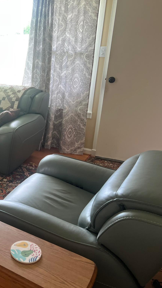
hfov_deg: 27.5
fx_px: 290
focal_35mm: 38
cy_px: 144
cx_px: -31
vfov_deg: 52.8
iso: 125
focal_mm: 5.7
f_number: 1.5
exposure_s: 1/120
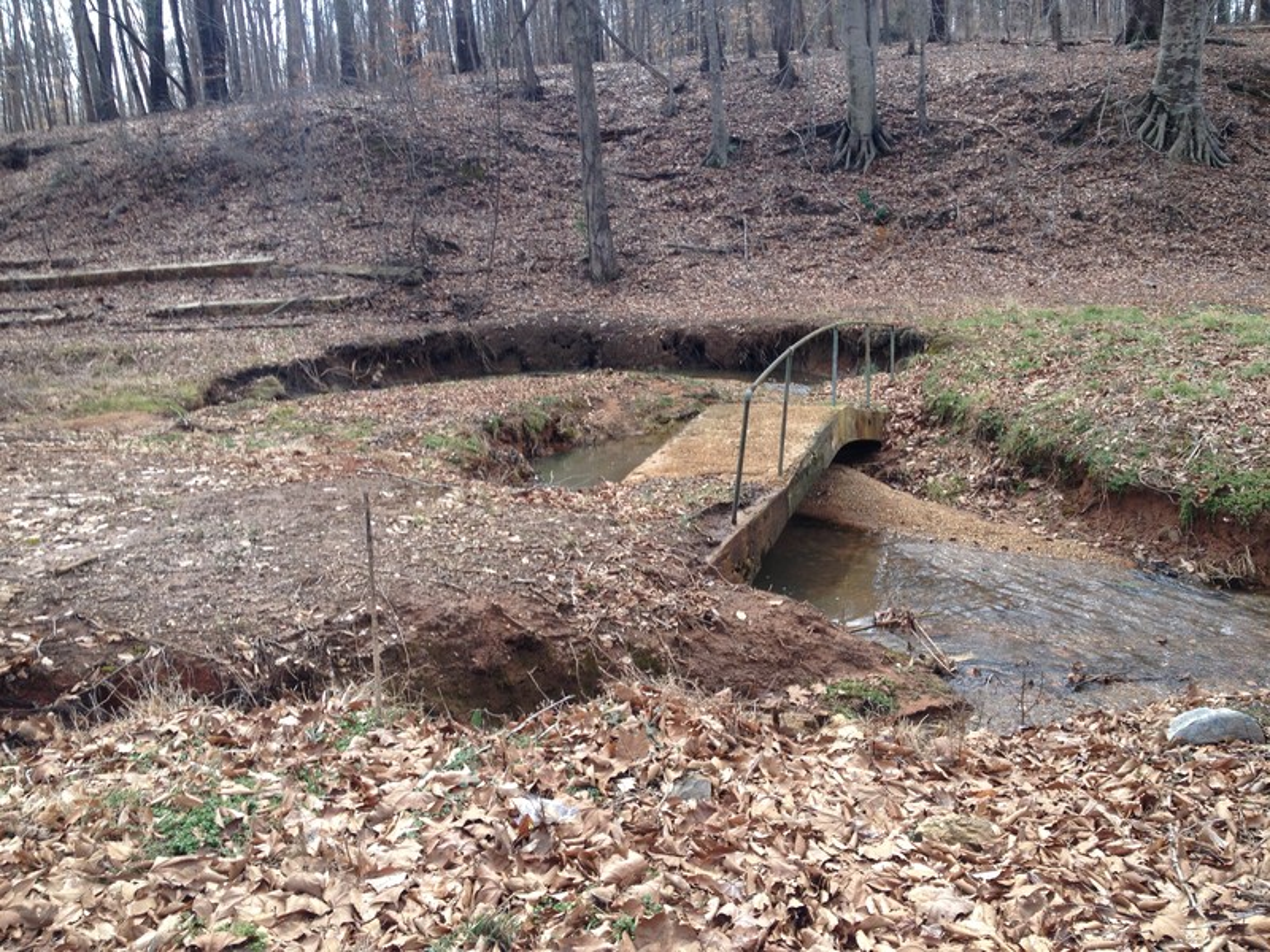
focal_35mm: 35
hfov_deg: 52.6
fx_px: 1284
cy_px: 476
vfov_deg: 40.7
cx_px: 635
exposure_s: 1/381
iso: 50
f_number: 2.4
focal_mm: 4.28
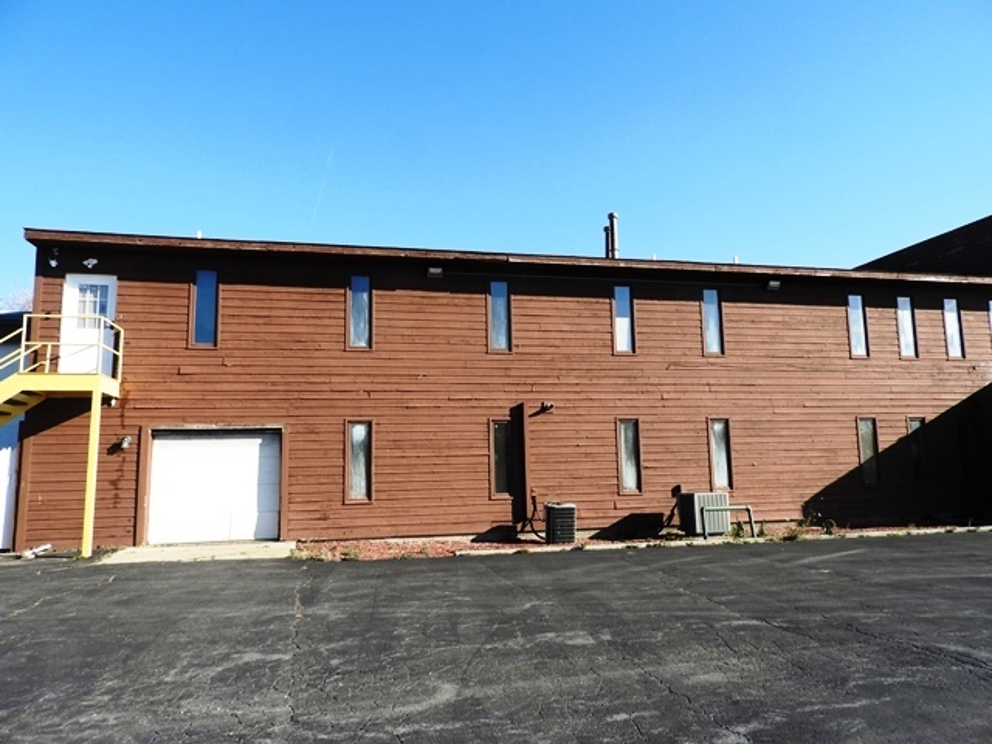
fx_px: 688
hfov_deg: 71.6
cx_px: 496
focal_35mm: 24
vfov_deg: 56.8
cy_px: 372
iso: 100
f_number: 3.3
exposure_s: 1/800
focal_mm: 4.3
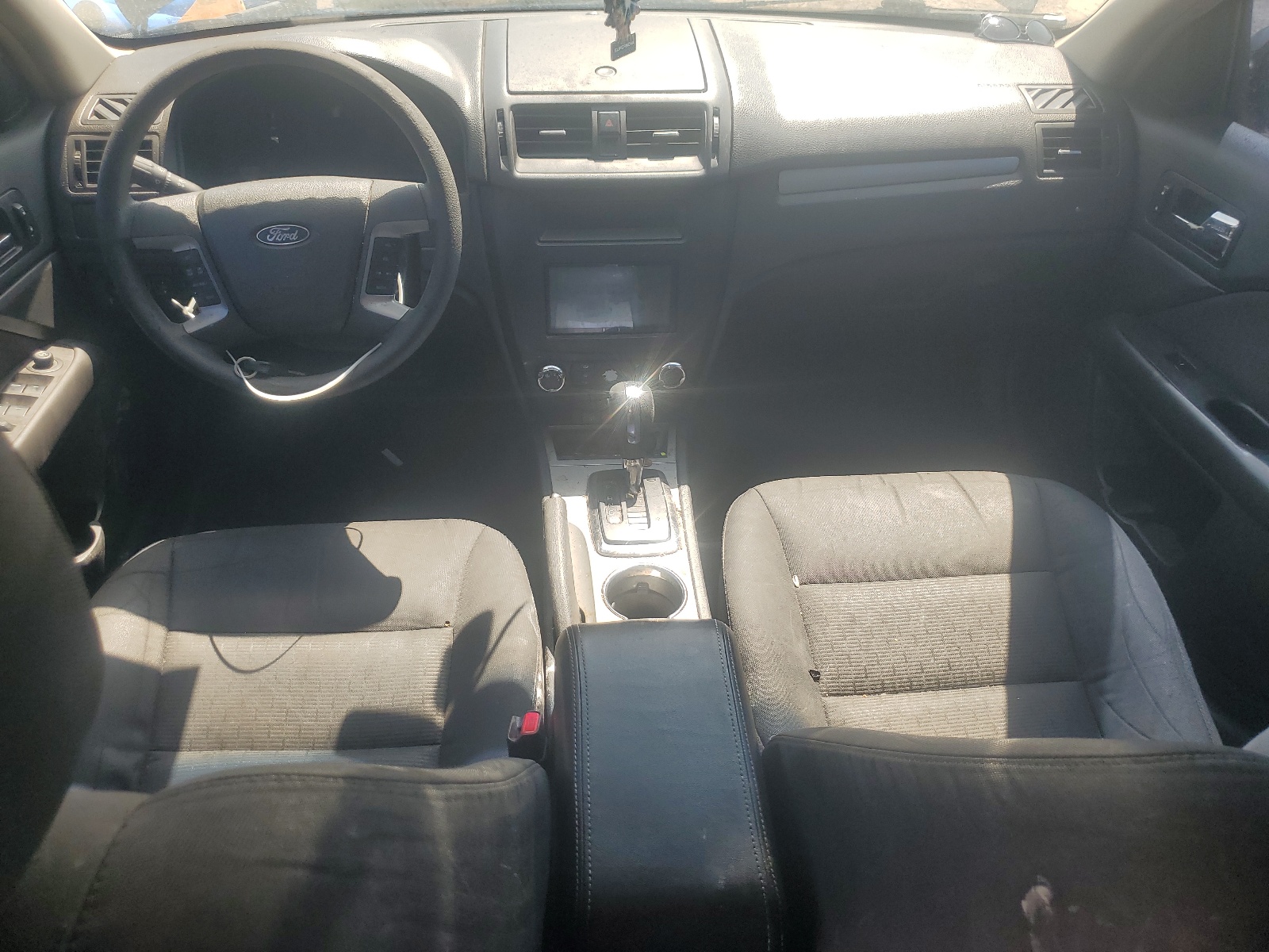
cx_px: 634
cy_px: 476
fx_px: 953
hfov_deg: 67.3
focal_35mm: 26
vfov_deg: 53.1
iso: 50
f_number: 1.5
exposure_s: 1/588
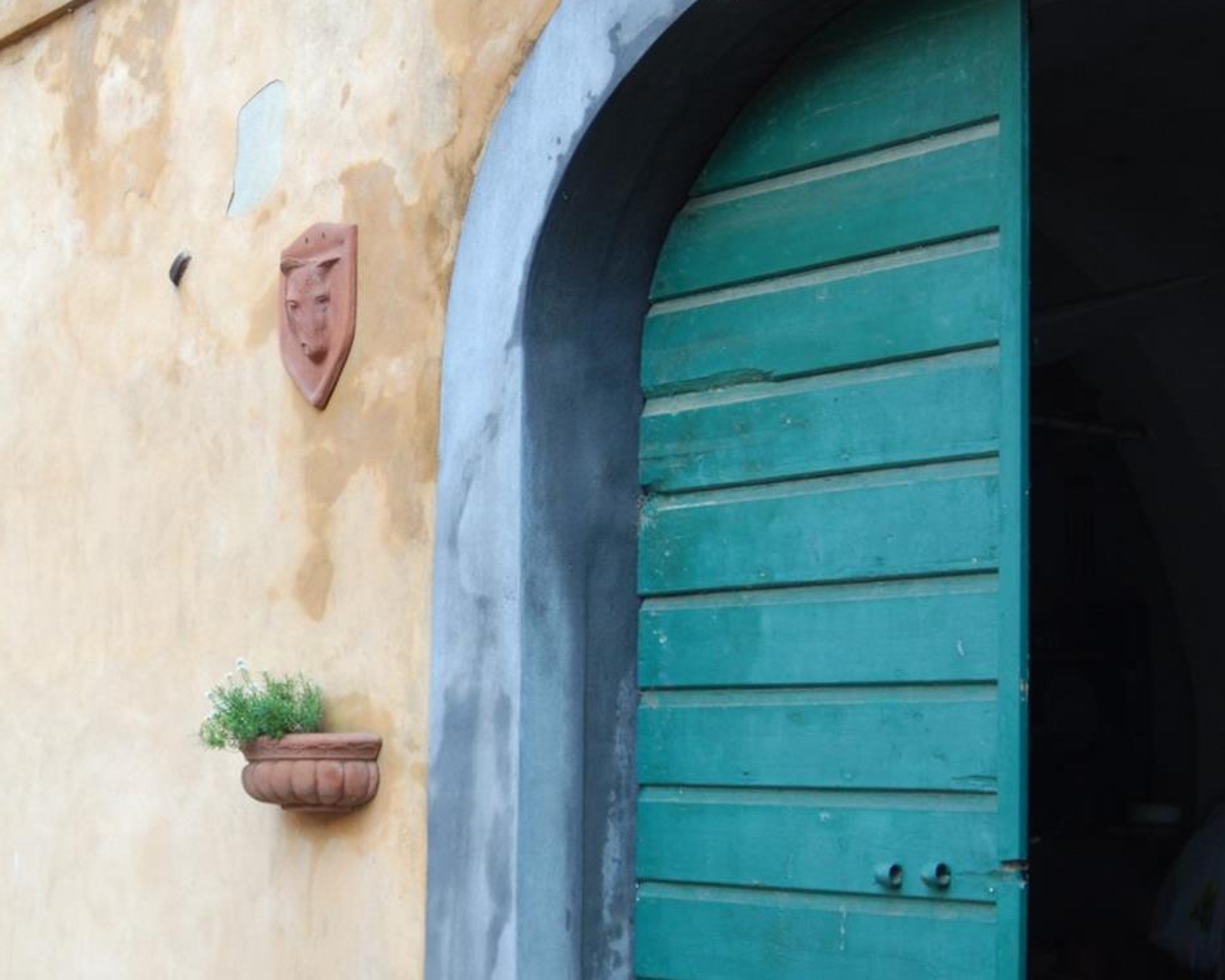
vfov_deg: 22.7
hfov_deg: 27.8
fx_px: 2430
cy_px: 637
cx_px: 263
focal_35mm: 67
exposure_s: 1/60
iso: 200
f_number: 4
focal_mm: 28
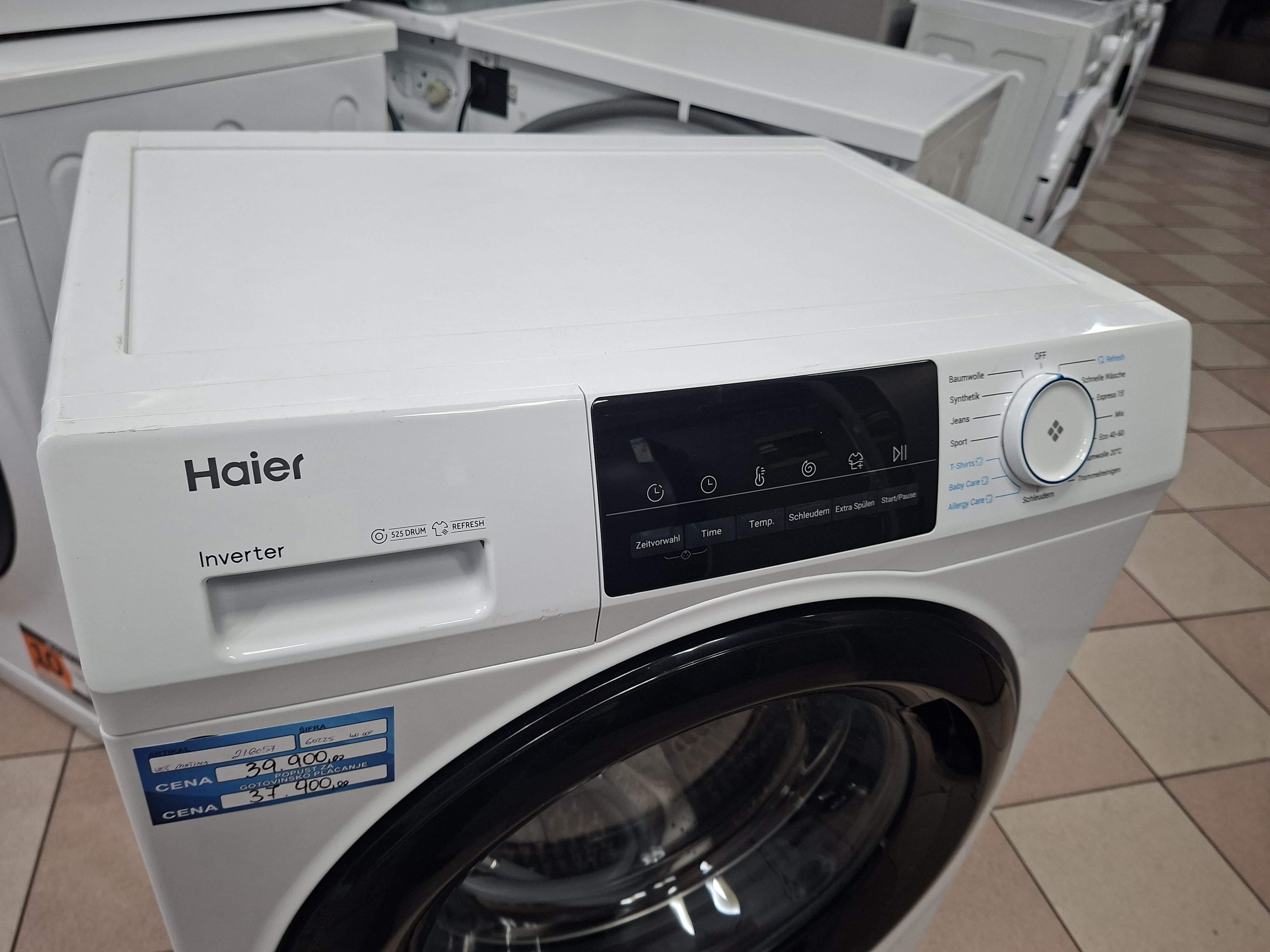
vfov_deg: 58.9
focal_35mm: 23
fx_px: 844
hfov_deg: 73.9
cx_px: 635
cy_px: 476
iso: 250
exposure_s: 1/100
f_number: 1.8
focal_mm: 5.54
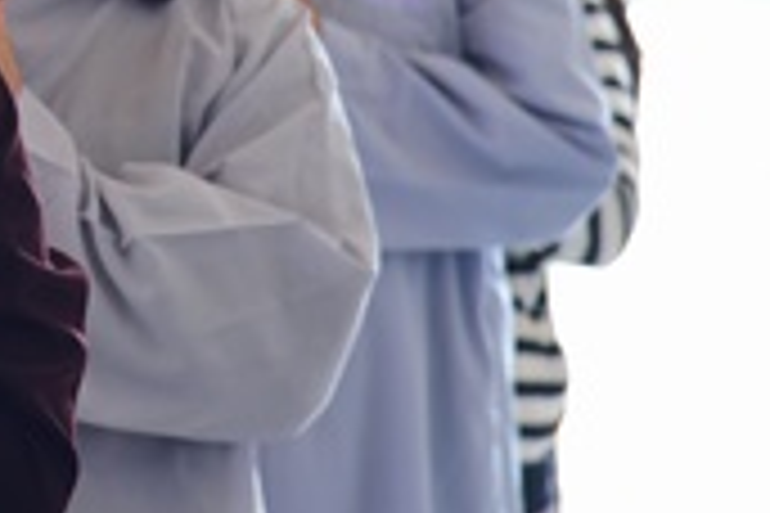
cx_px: -639
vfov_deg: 3.7
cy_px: -122
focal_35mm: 372
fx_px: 7956
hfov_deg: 5.5
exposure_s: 1/50
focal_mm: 98
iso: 640
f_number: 5.6
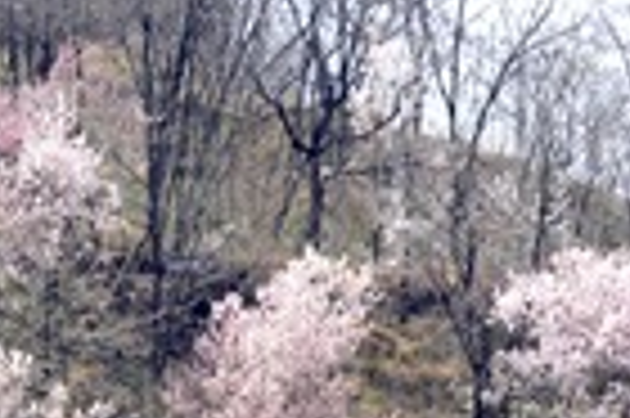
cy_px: 647
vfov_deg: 2.5
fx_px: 9684
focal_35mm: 554
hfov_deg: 3.7
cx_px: -4
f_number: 6.3
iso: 100
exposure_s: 1/160
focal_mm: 86
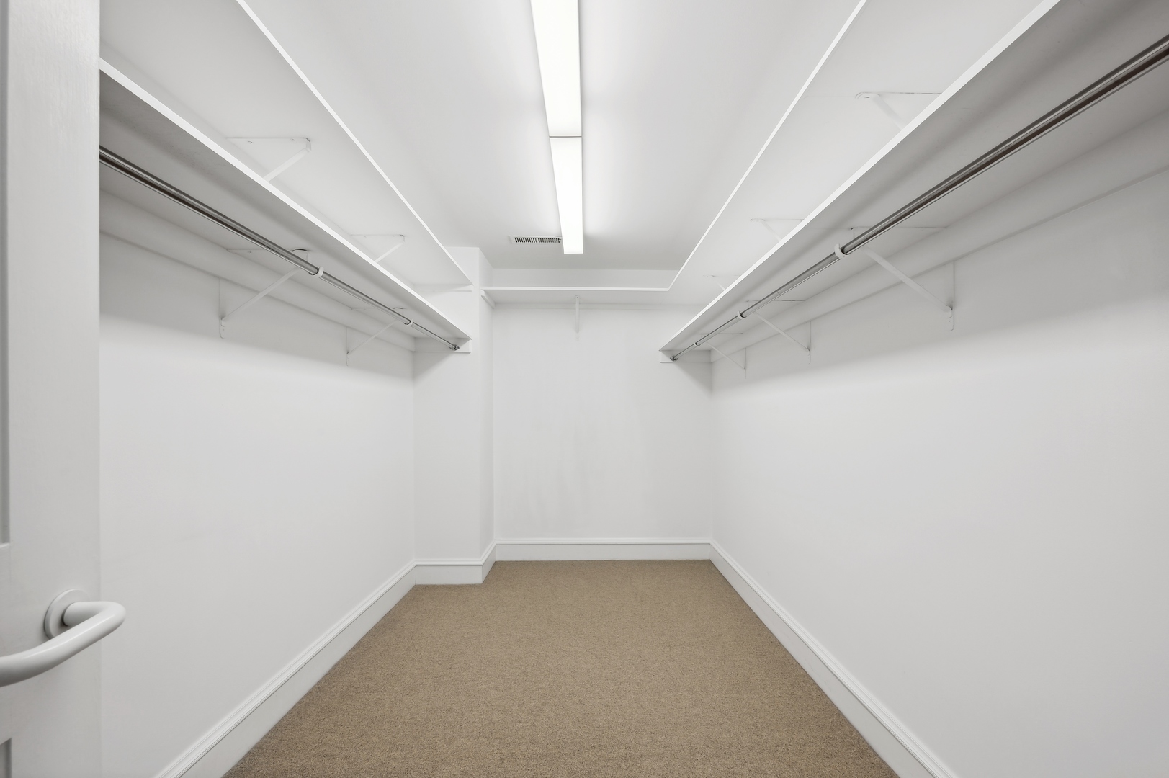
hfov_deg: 104.3
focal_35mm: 14
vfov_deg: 81.1
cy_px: 389
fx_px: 454
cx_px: 584
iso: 100
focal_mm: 14
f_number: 11
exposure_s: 1/3.33
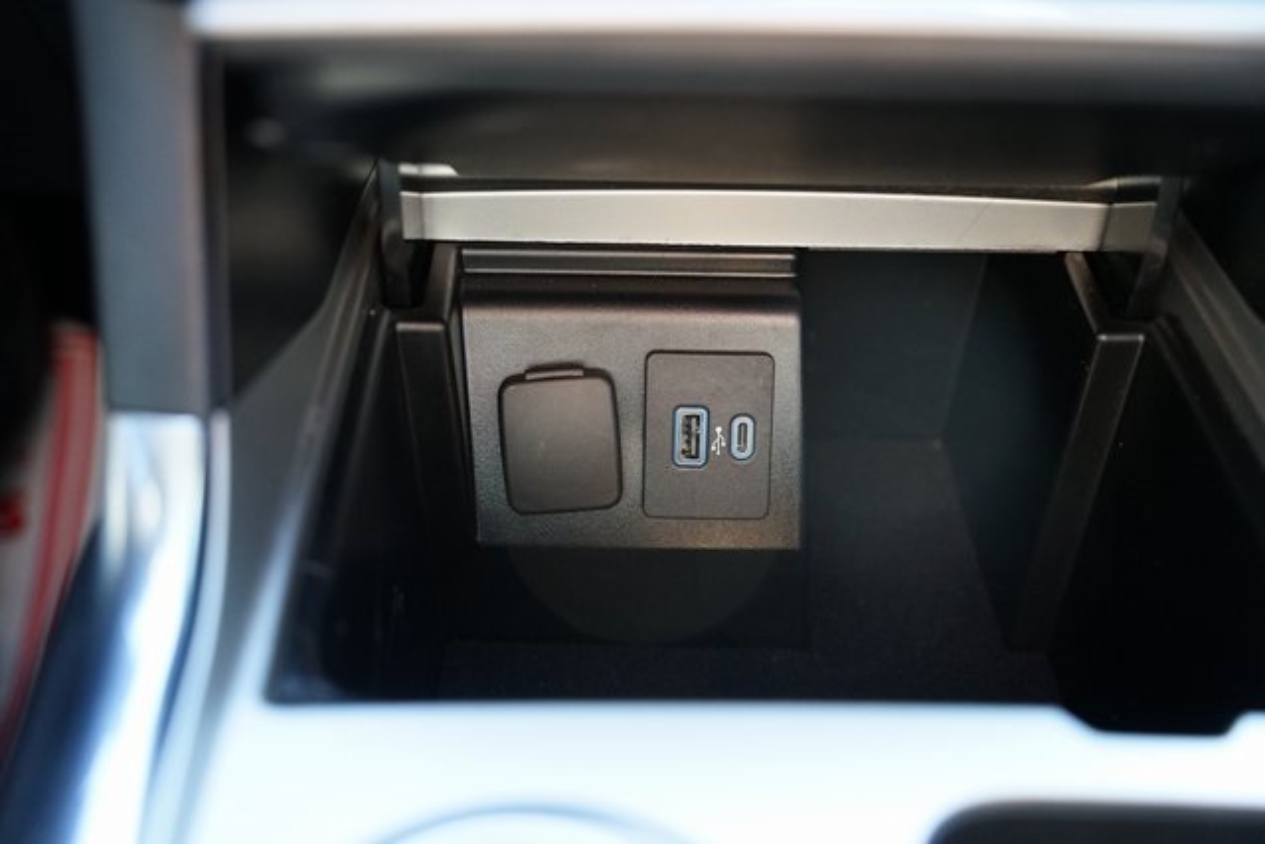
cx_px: 632
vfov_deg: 34.2
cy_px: 422
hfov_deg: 49.5
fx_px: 1371
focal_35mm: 39
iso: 2000
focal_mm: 39
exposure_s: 1/160
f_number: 3.2
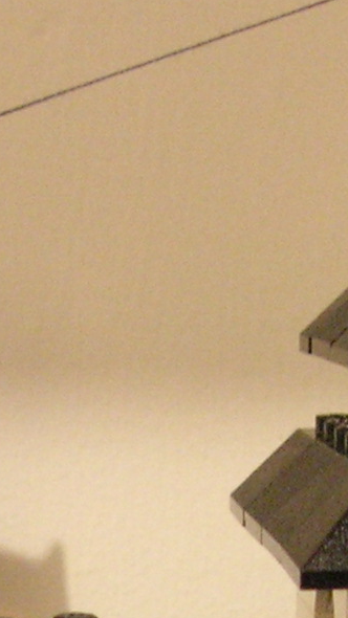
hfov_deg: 6.7
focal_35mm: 182
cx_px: 39
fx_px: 2985
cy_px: 721
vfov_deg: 11.6
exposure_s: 1/3.1
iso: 200
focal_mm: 7.8
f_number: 2.8
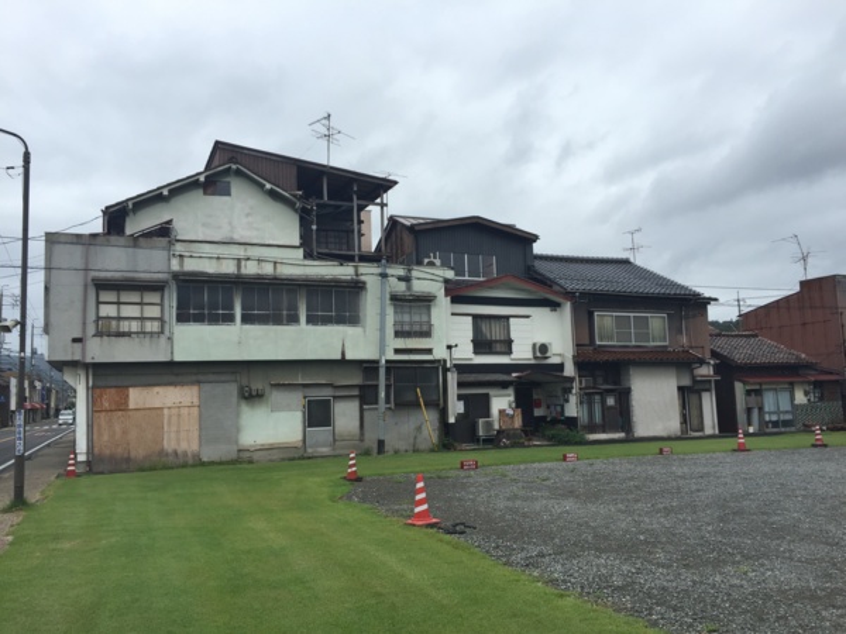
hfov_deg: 61.7
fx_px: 709
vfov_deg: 48.2
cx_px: 423
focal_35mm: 29
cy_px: 317
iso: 32
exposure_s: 1/542
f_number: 2.2
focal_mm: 4.15
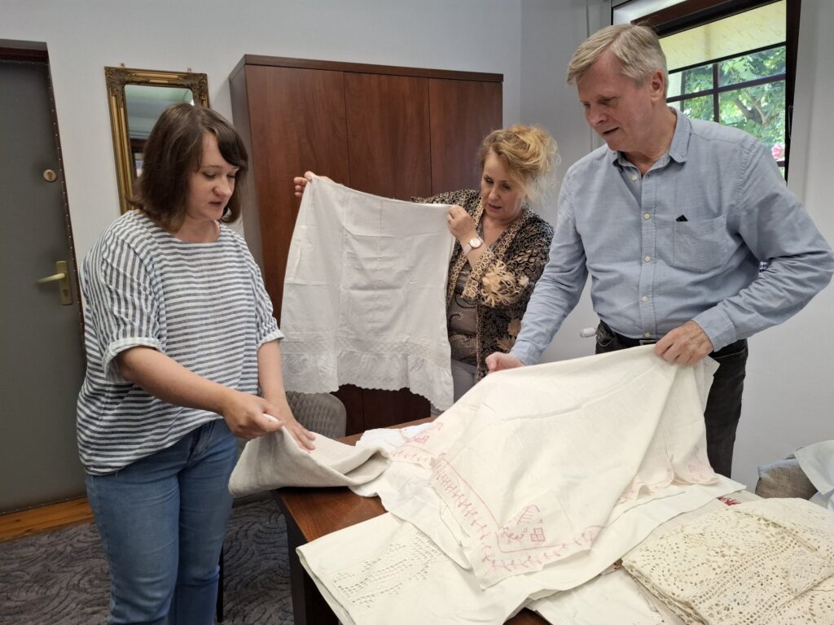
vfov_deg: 58.9
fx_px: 554
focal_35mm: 23
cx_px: 417
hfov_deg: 73.9
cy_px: 312
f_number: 1.8
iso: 125
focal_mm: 5.54
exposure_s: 1/100
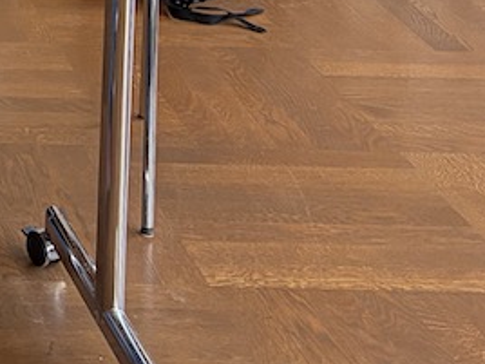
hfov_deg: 13.9
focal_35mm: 124
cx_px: -420
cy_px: -413
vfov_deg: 10.7
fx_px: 1737
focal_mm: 5.96
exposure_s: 1/111
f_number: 1.6
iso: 125
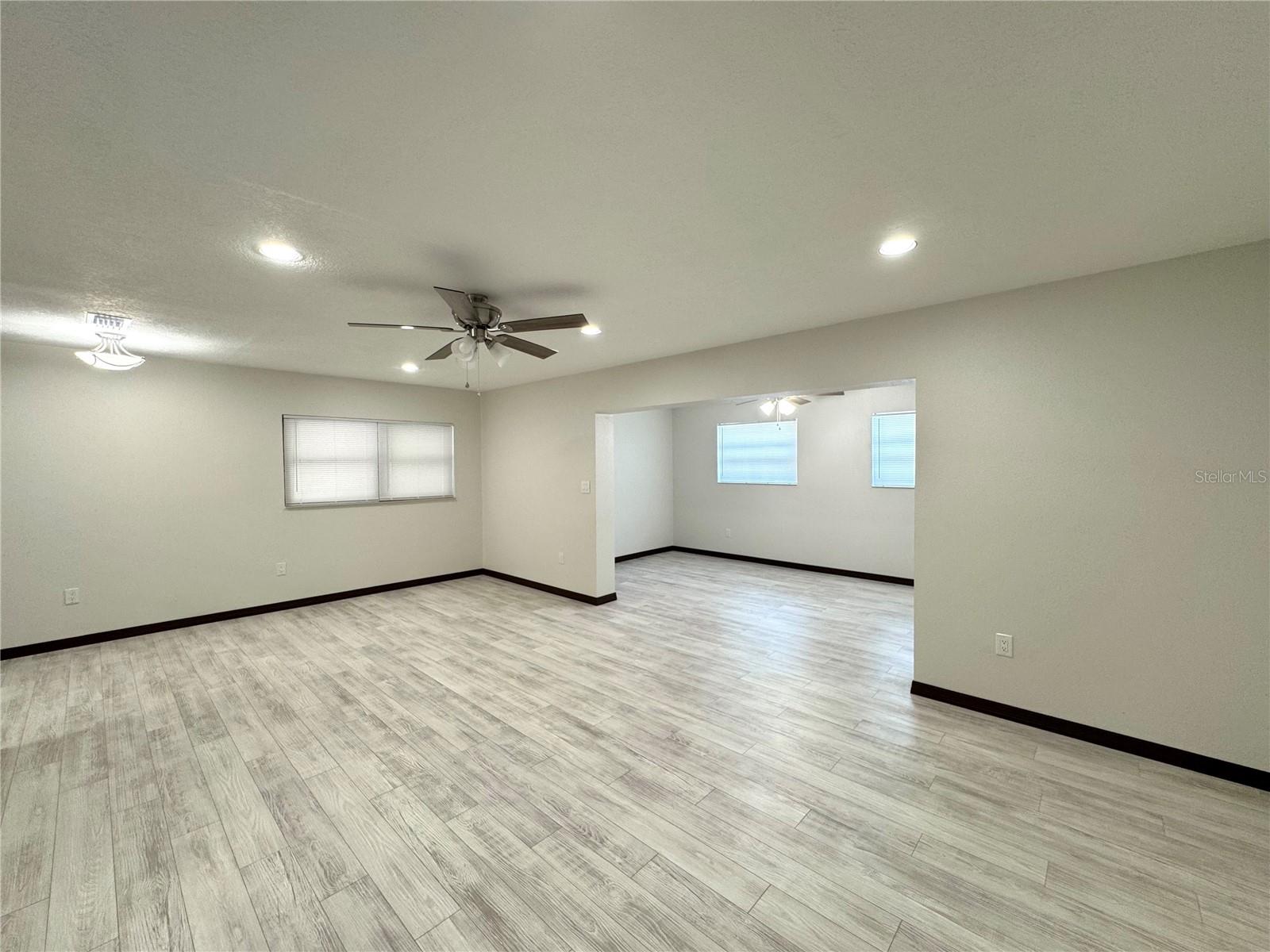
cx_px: 635
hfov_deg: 102.1
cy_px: 476
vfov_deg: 85.7
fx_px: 514
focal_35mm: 14
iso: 125
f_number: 2.2
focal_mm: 2.22
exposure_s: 1/120
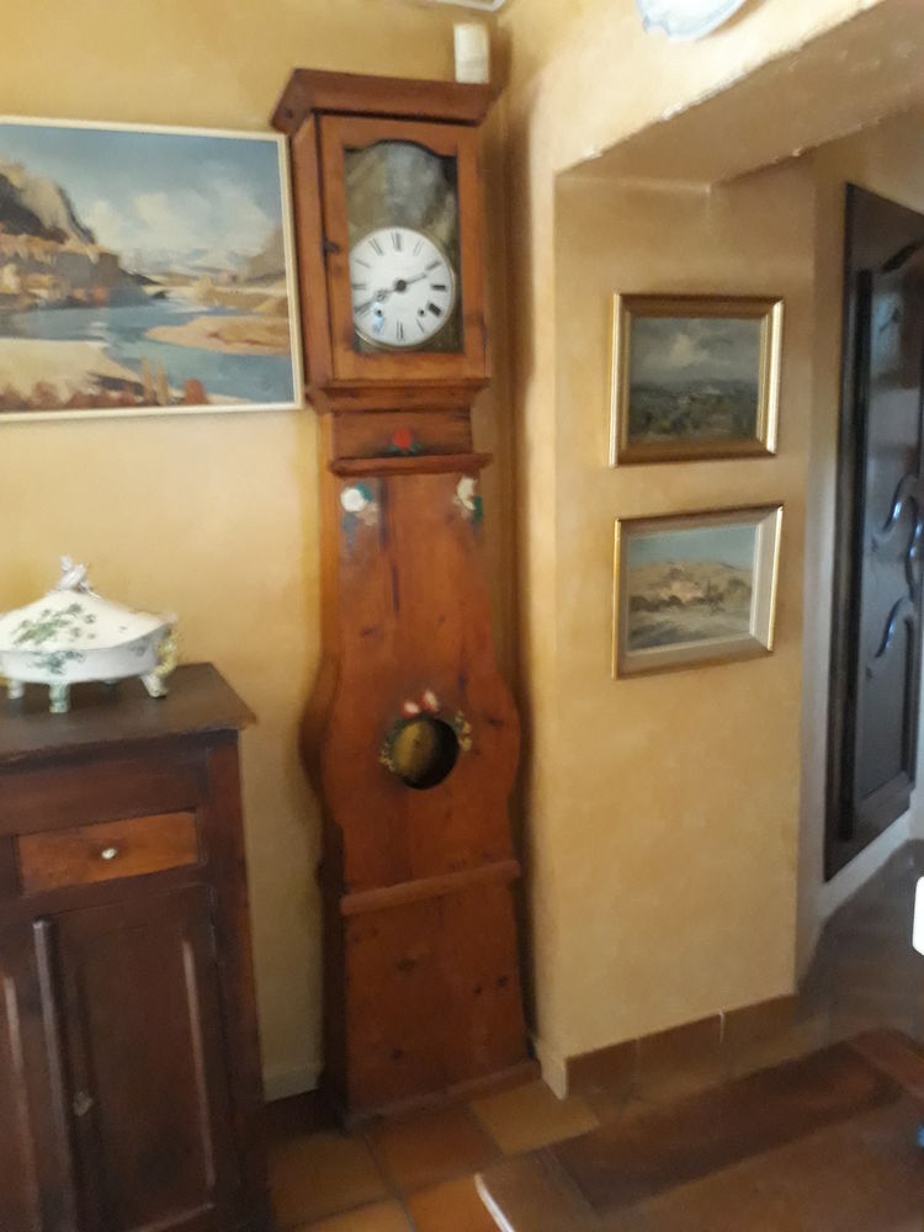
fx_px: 961
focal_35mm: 27
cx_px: 462
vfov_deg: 65.3
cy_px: 616
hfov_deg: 51.4
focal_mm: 3.71
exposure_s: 1/17
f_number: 1.7
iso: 800
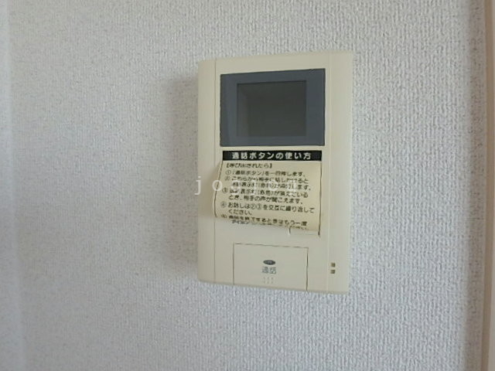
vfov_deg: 63.4
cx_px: 248
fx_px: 300
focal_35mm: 21
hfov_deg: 79.0
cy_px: 186
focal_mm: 3.7
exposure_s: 1/60
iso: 200
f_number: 3.5
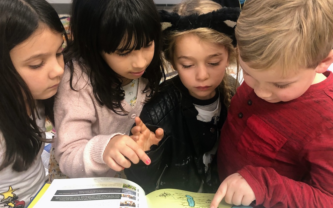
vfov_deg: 37.2
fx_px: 309
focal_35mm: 34
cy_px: 112
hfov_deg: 56.7
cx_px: 174
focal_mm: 4
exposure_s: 1/15
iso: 40
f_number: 1.8
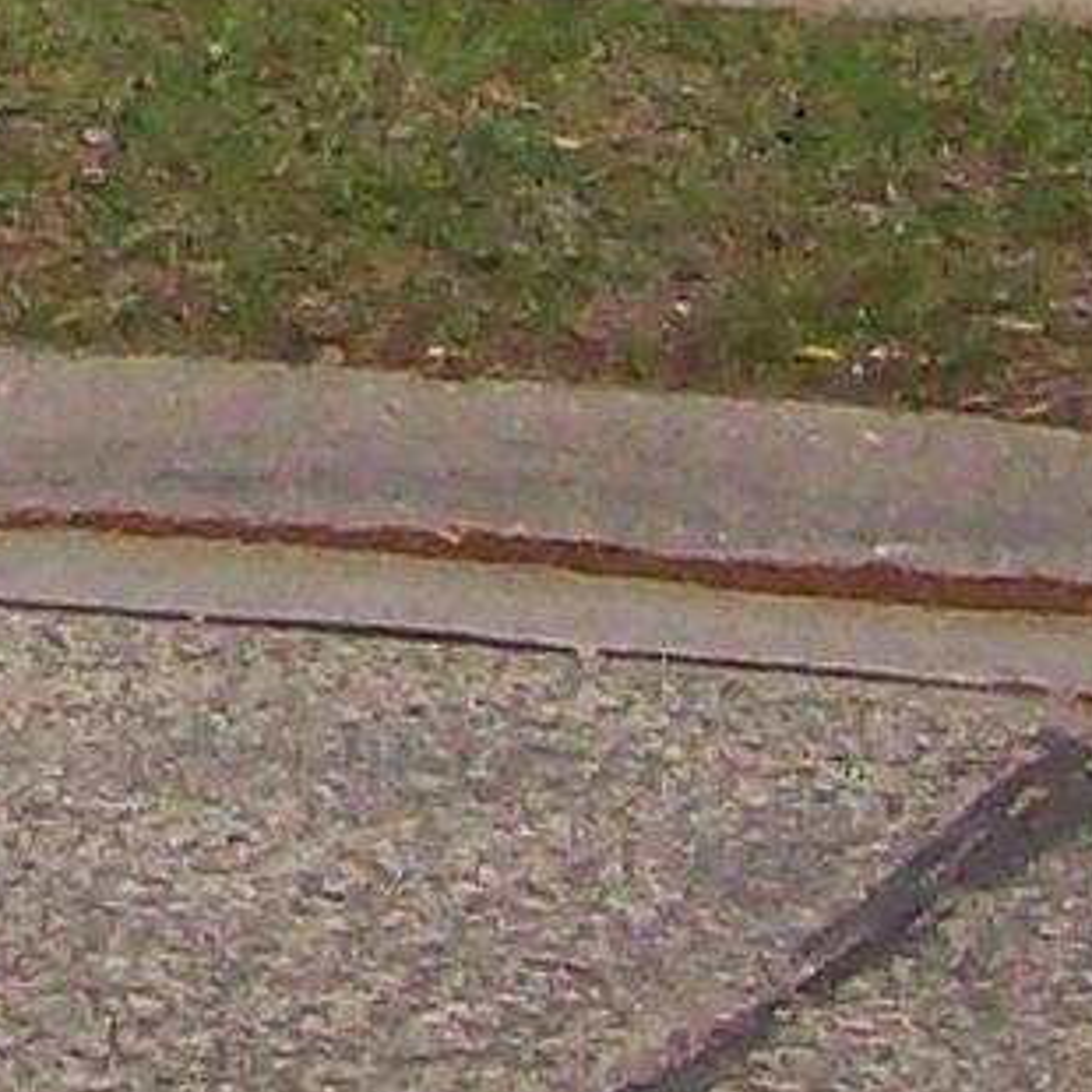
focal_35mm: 292
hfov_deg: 5.7
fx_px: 10422
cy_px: -2645
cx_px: -1793
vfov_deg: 5.5
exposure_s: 1/1401
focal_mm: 6
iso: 80
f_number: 4.8
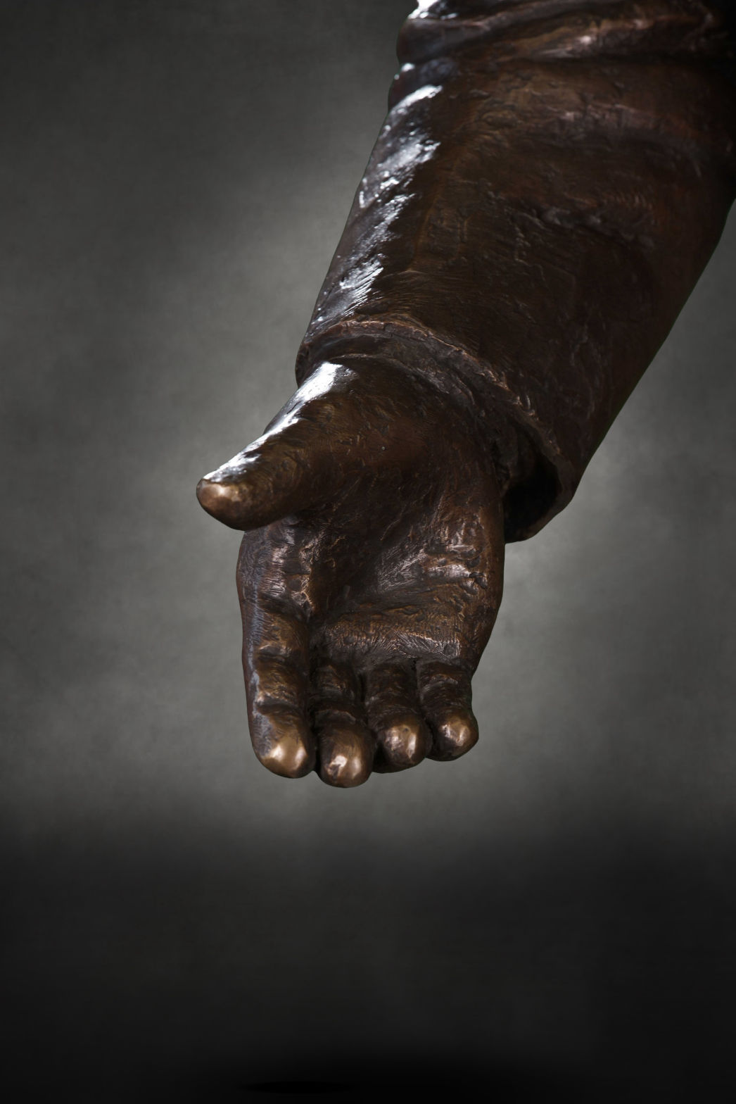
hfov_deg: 14.4
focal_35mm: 95
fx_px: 2912
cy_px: 552
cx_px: 368
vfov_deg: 21.5
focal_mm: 95
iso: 2000
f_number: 7.1
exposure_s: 1/100
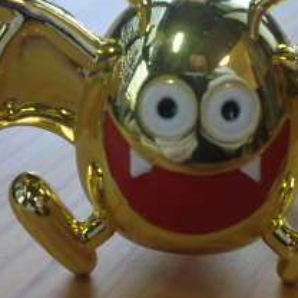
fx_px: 925
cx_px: 215
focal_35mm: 95
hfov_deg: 18.2
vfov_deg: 18.3
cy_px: 159
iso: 125
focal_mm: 6.3
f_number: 3.1
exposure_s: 1/60
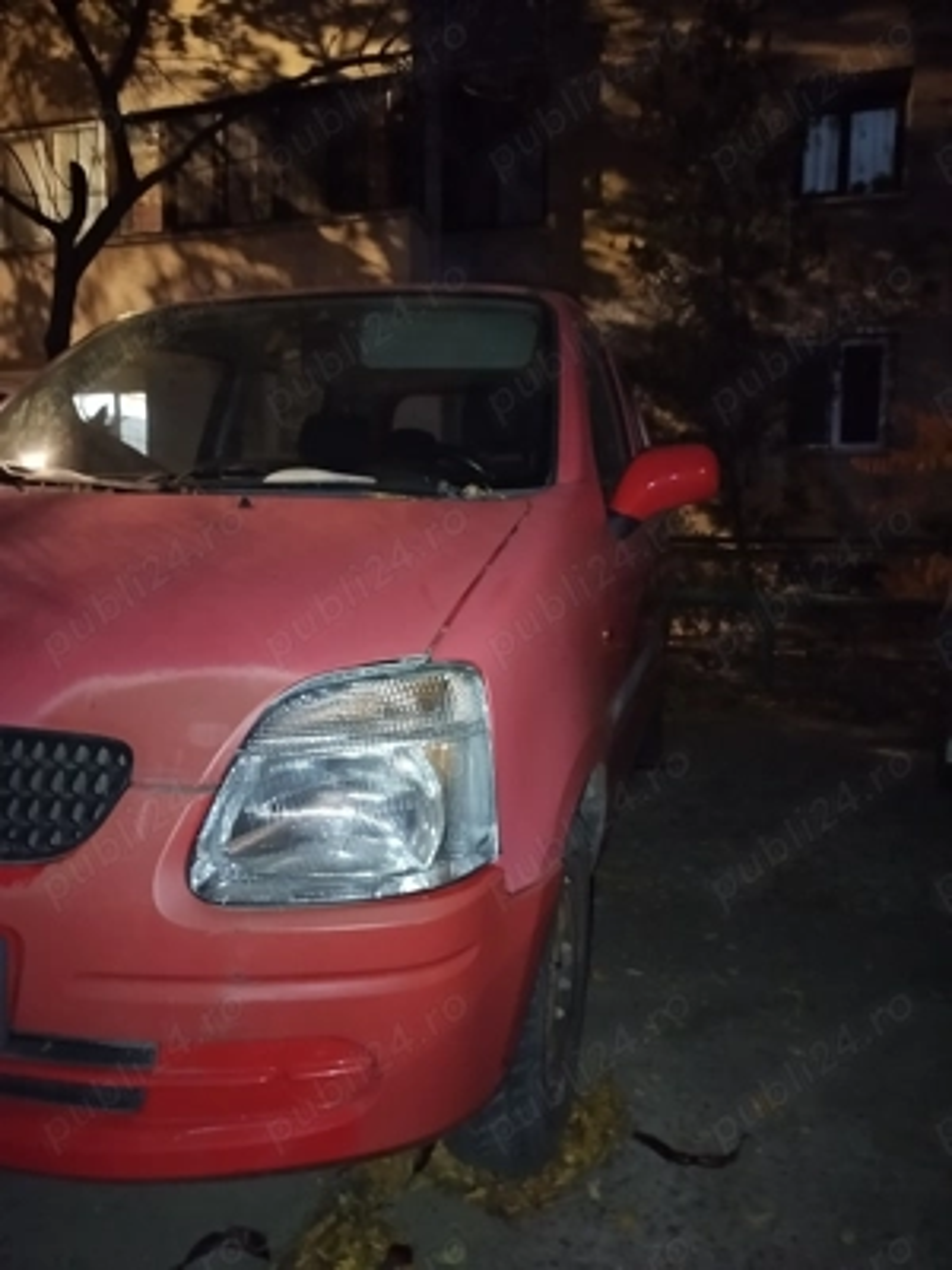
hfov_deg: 56.8
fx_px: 880
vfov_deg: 71.6
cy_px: 635
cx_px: 476
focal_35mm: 24
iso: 4000
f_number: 1.7
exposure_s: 1/10
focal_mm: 5.31
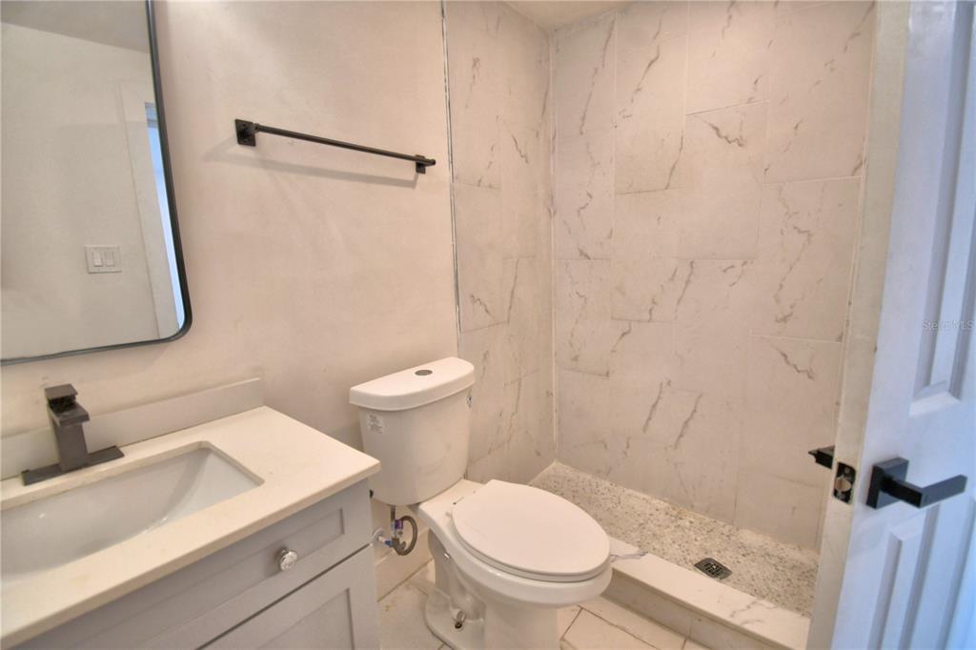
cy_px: 325
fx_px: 407
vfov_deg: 77.3
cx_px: 488
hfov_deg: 100.4
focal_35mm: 15
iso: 400
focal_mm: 10
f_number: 4.5
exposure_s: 1/80
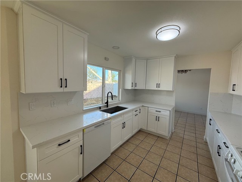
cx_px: 121
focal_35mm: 14
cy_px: 91
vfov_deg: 85.7
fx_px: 98
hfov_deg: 102.1
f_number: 2.2
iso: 50
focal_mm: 2.22
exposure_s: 1/137
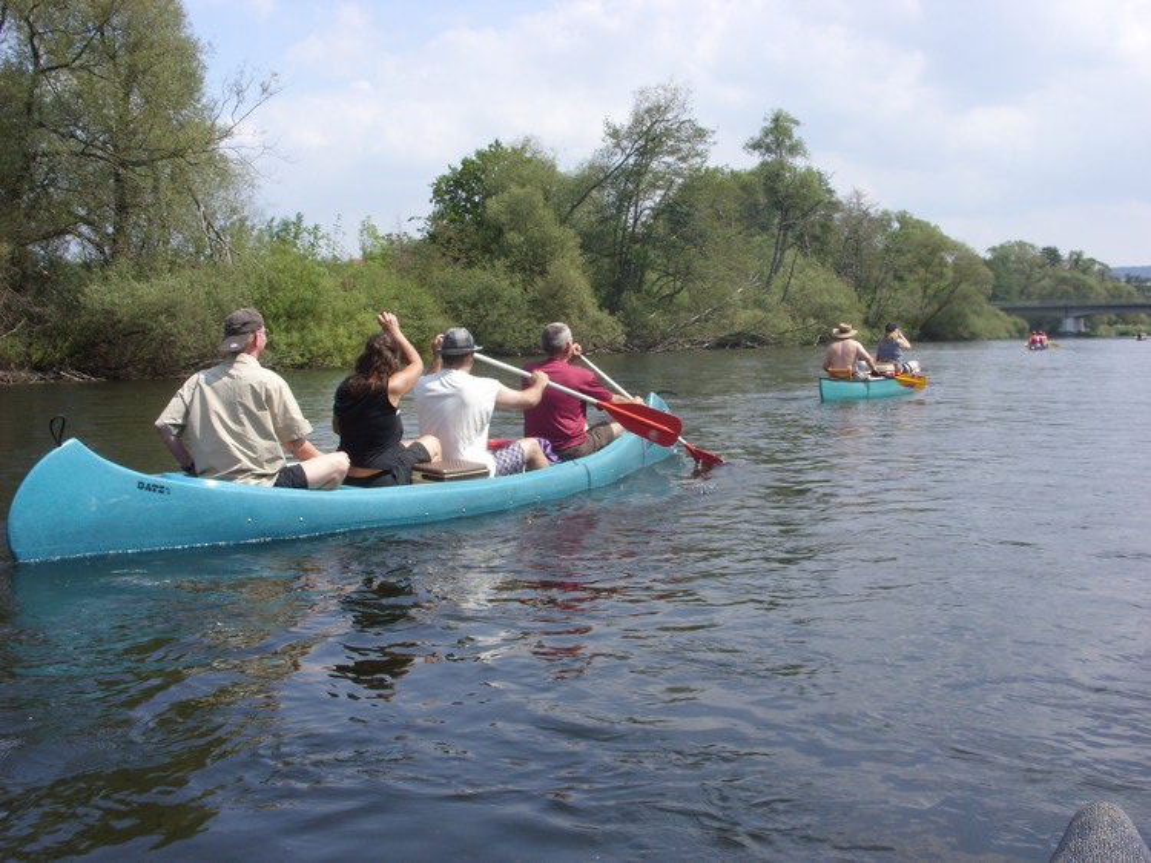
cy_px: 432
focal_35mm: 38
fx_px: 1263
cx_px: 576
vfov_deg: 37.7
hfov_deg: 49.0
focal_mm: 6.3
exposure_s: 1/323
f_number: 4.9
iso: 50
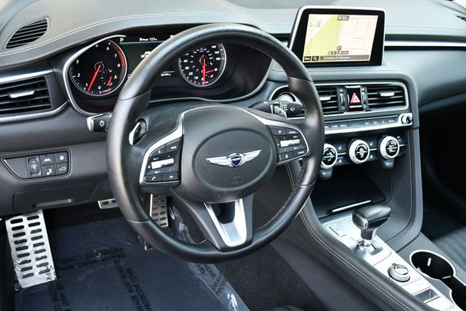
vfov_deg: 35.1
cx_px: 242
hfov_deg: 50.7
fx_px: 492
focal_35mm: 38
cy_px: 157
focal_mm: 18
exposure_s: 1/160
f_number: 3.5
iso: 800
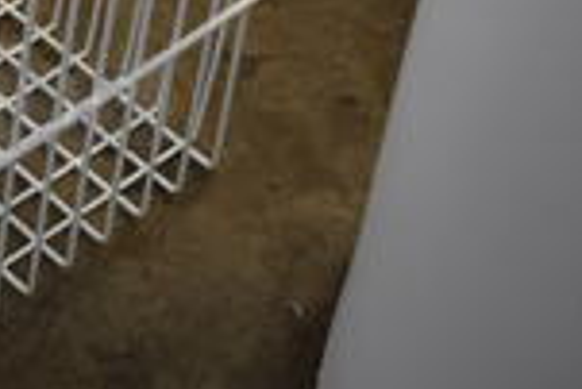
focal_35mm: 109
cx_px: -258
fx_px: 1764
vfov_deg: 12.3
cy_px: -58
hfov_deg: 17.1
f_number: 3.5
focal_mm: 18
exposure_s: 1/30
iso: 280
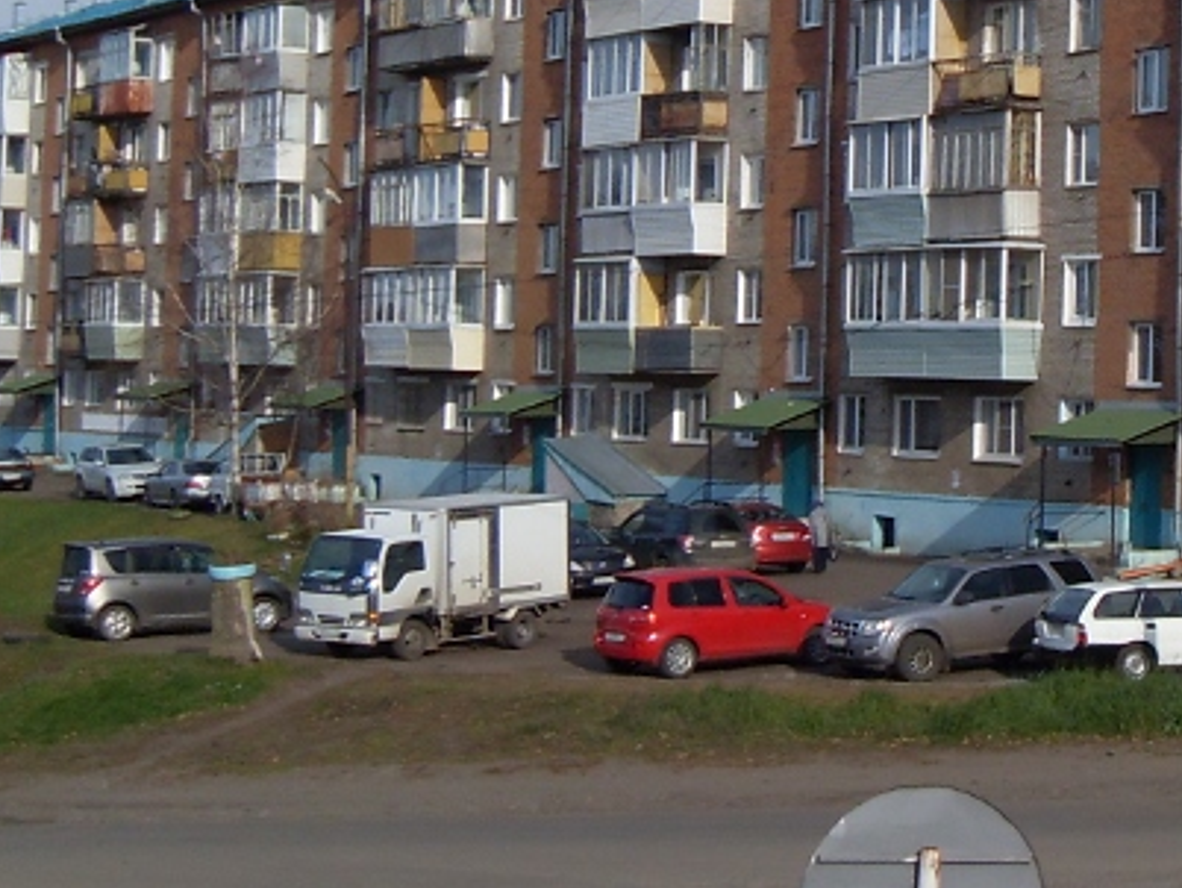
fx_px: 3553
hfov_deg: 18.3
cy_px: 212
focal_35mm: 104
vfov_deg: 14.2
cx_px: 1261
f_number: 7
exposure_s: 1/250
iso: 80
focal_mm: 6.3
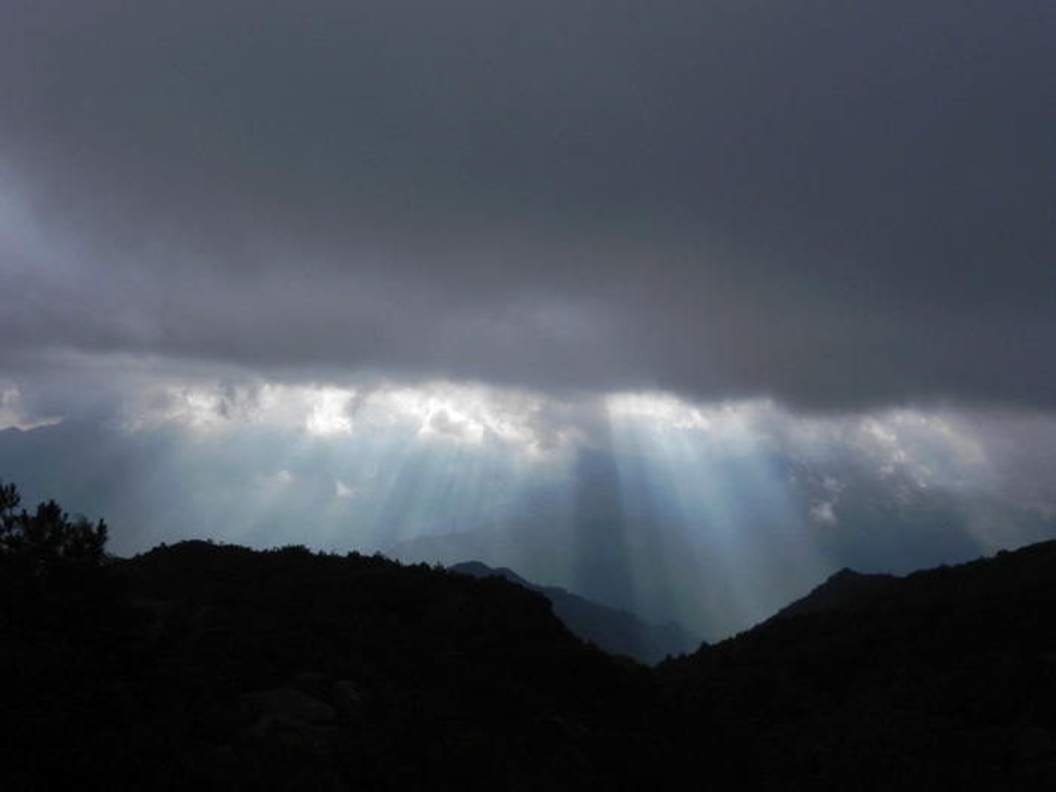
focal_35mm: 33
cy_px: 396
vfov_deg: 42.9
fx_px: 1007
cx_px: 528
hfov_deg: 55.4
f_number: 8
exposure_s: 1/488
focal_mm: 5.9
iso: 160
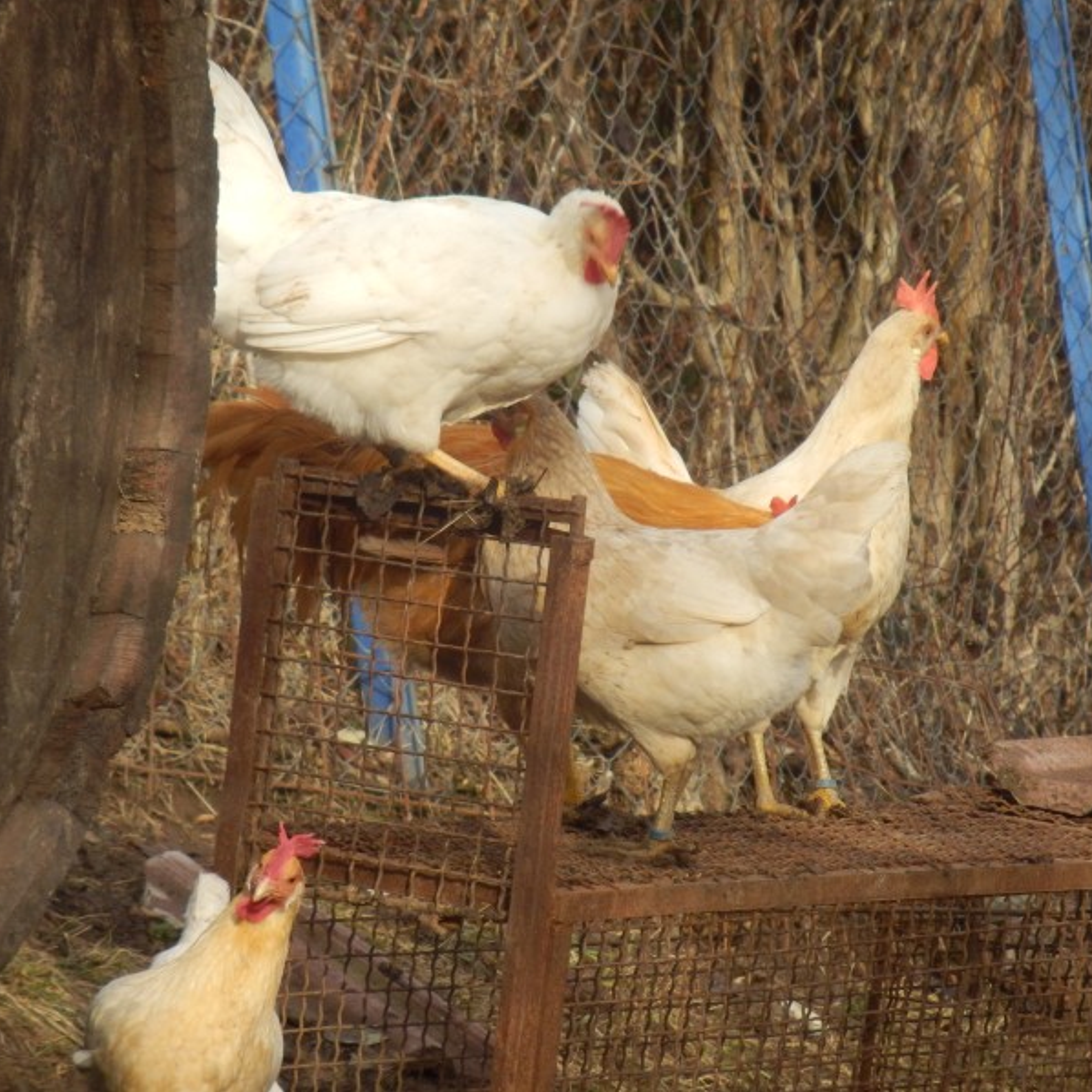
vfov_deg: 4.9
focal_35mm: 355
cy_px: 546
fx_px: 12670
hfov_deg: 4.9
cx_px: 497
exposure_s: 1/320
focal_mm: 52.5
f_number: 5.9
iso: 200
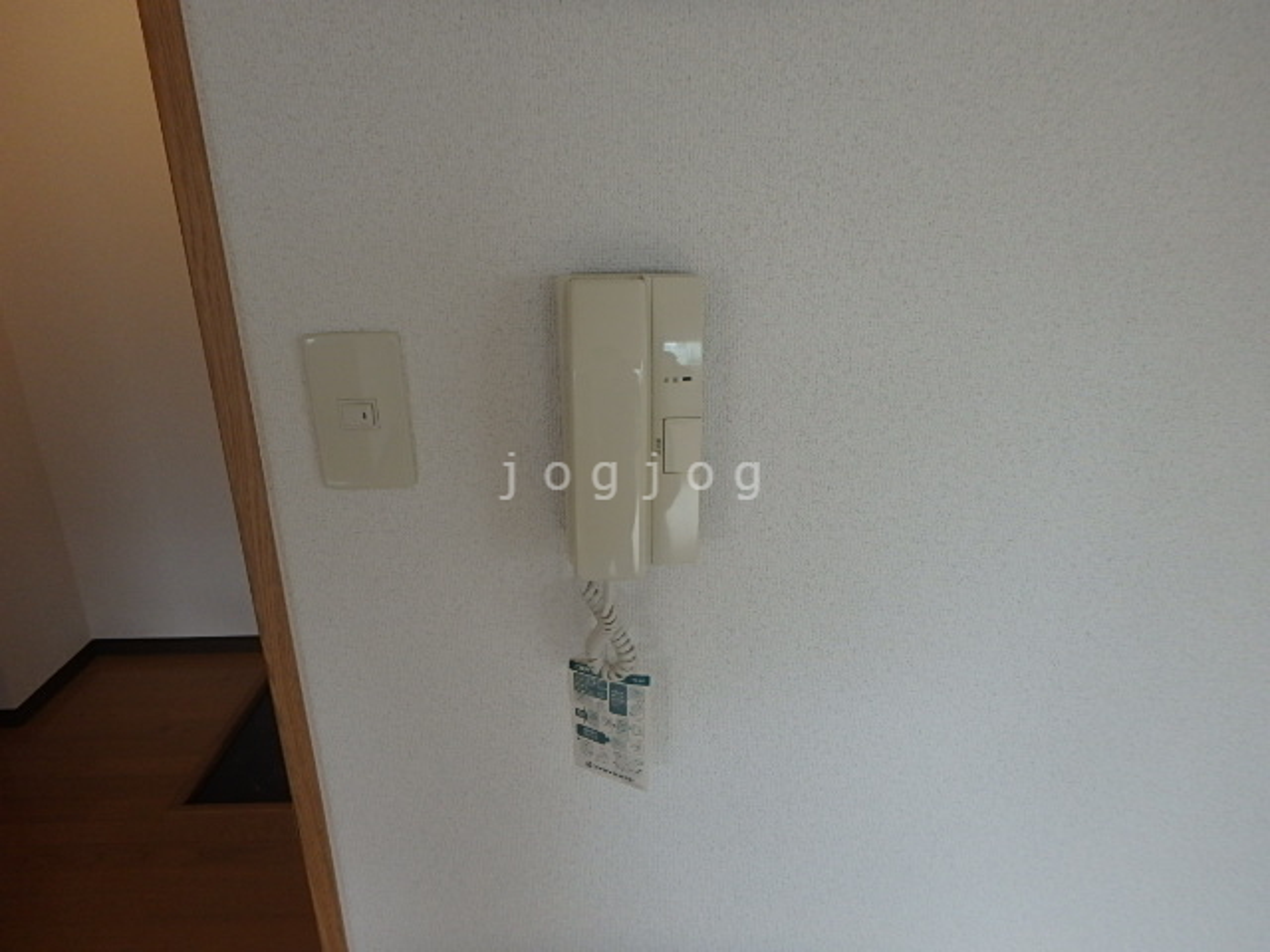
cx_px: 635
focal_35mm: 21
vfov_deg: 63.4
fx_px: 770
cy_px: 476
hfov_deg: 79.0
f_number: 3.5
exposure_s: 1/60
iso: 200
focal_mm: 3.7
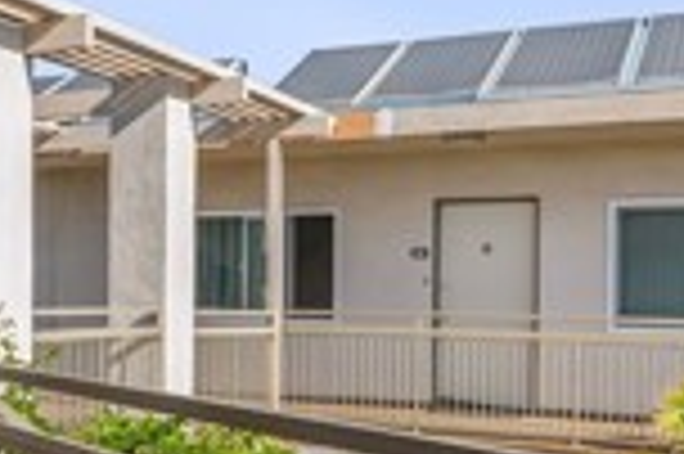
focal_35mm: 59
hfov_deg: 32.2
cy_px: 283
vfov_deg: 22.9
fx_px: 1120
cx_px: 63
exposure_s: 1/160
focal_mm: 14
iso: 100
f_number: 10
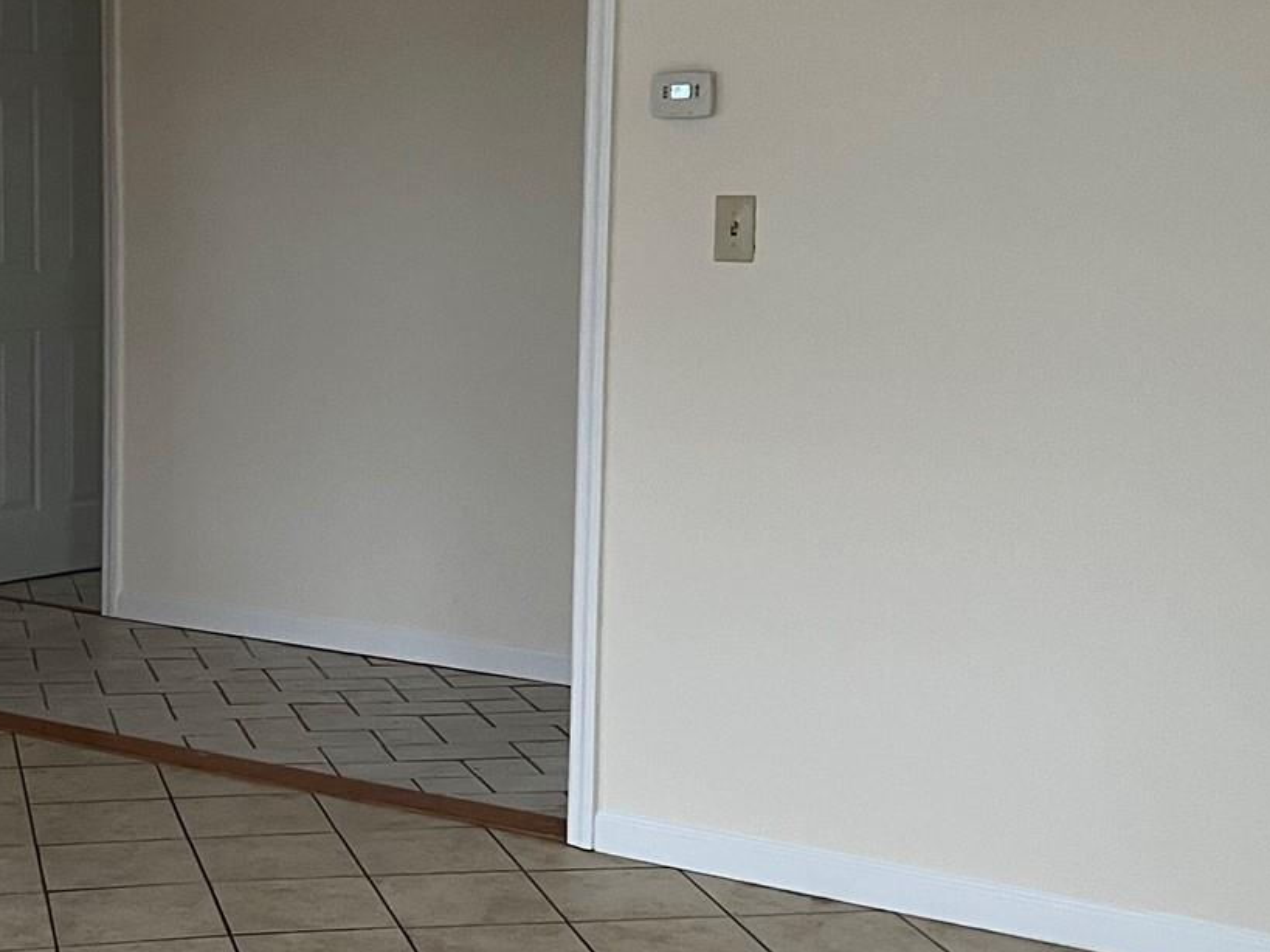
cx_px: 223
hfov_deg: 29.1
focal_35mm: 65
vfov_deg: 22.6
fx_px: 2384
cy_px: 419
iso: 500
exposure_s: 1/42
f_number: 1.6
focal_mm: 5.1
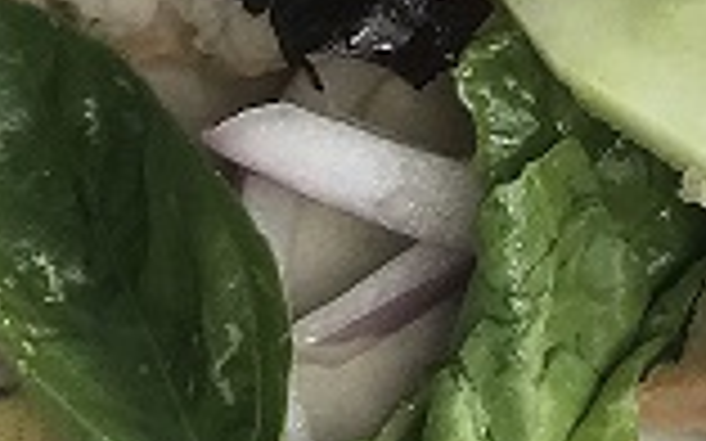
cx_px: 1151
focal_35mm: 191
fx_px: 3674
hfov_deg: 10.5
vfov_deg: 6.7
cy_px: -310
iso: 20
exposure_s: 1/425
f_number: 1.8
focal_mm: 3.99
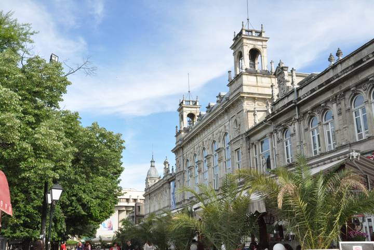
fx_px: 405
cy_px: 125
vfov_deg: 34.2
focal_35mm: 39
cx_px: 187
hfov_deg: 49.6
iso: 3200
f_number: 8
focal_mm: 26
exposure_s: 1/4000
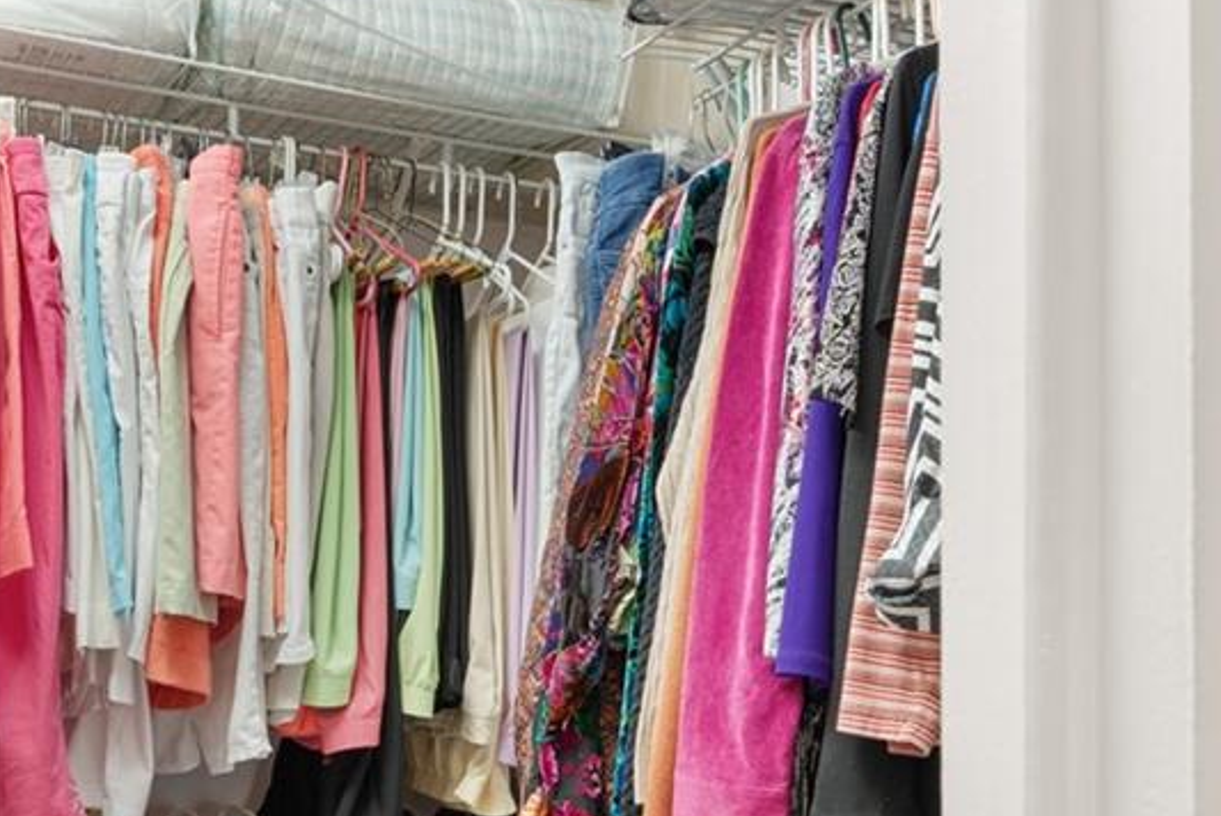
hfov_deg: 45.2
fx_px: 1425
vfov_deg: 30.9
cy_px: 682
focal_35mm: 42
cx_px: 344
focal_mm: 14
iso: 250
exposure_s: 1.6
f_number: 6.3
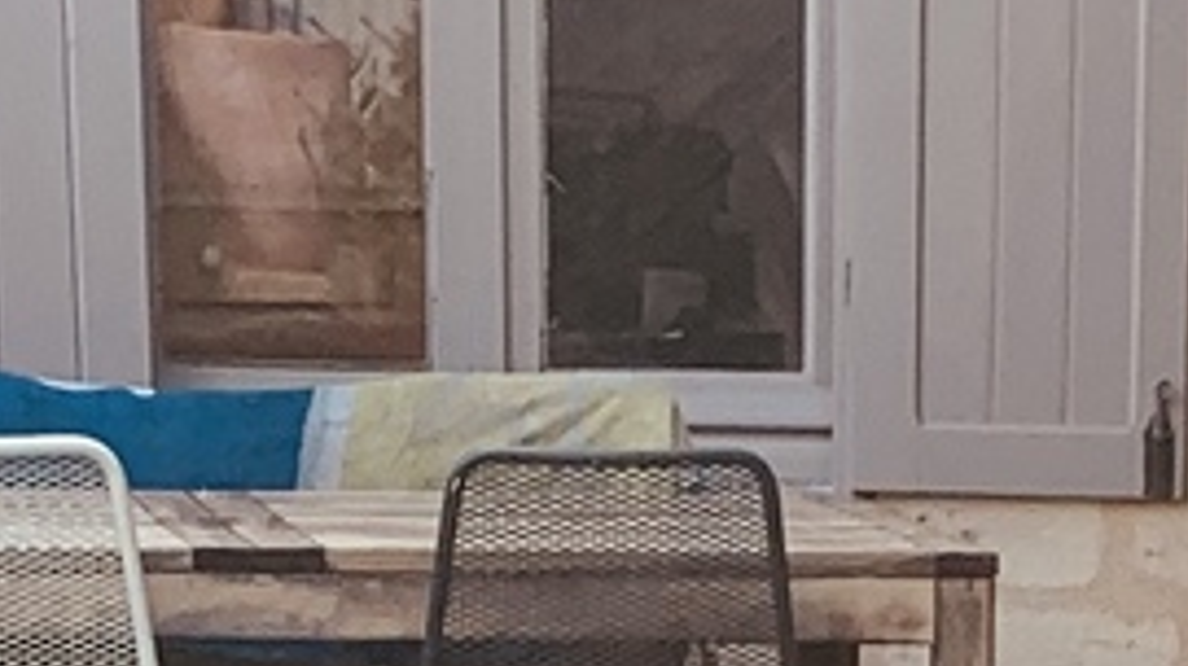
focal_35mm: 211
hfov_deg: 10.1
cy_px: 2756
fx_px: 6642
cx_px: 1170
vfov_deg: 5.1
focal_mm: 4.25
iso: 25
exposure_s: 1/605
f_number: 1.8
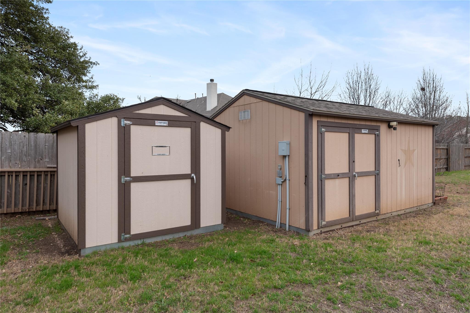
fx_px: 313
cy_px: 156
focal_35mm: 24
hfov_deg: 73.7
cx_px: 235
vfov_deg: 53.1
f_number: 8
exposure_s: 1/160
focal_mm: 24
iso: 400
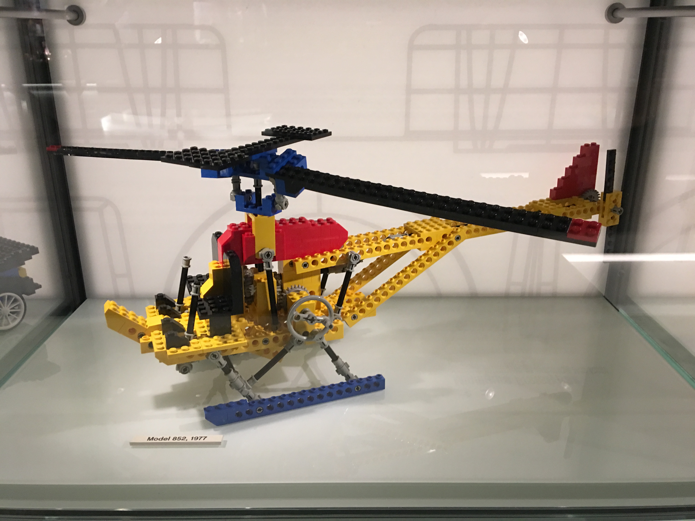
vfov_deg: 48.2
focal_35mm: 29
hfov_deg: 61.7
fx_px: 582
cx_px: 348
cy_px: 260
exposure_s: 1/17
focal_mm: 4.15
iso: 125
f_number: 2.2
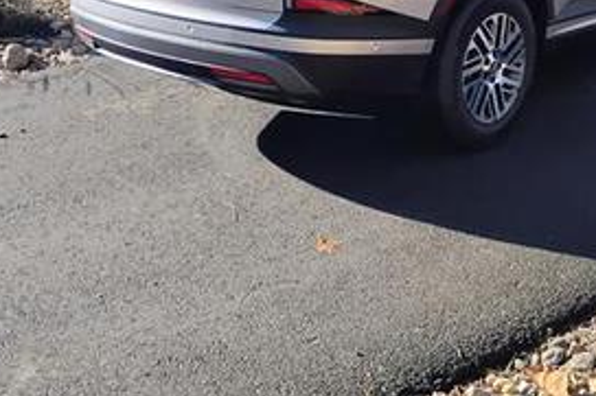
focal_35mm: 54
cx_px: 412
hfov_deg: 36.4
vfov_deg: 24.4
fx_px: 893
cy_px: 44
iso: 100
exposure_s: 1/400
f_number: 1.8
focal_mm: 4.26
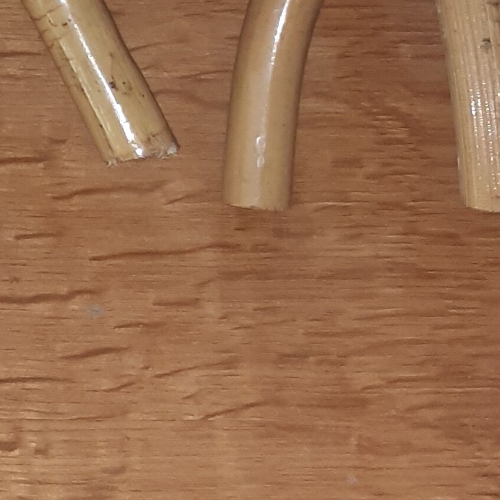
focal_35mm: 116
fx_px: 1896
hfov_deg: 14.5
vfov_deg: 13.0
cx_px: -120
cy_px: -498
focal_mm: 3.6
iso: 200
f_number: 1.9
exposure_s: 1/33
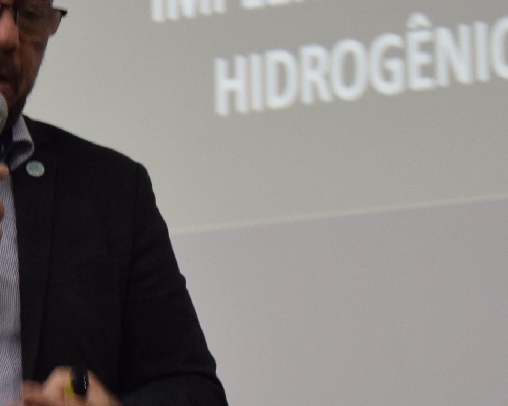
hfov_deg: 7.5
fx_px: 3878
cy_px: 114
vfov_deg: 6.0
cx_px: 57
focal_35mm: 258
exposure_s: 1/45
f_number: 5
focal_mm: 58
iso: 1000
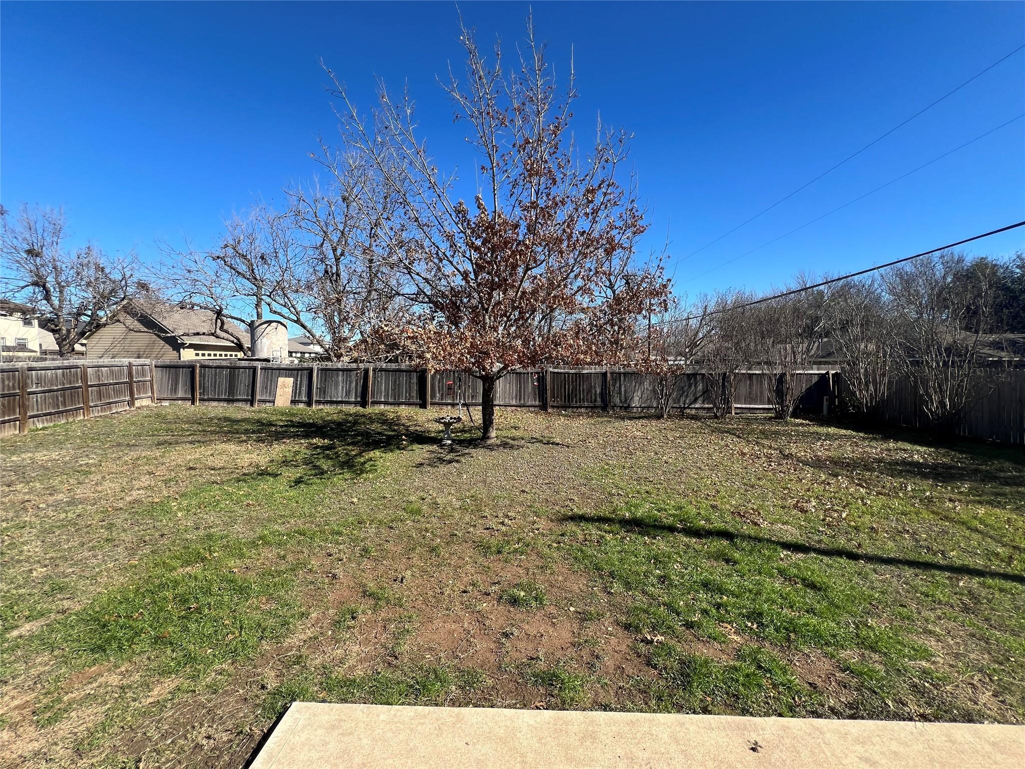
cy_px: 384
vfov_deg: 89.9
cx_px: 512
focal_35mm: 13
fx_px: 385
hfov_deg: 106.2
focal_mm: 1.57
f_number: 1.8
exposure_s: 1/943
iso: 32
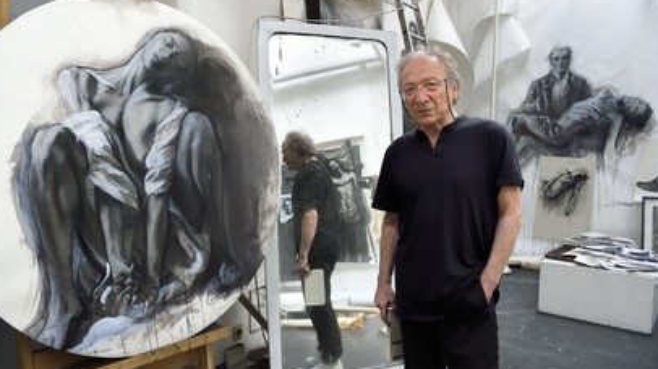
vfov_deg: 44.3
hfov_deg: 71.9
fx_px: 453
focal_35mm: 26
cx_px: 331
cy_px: 178
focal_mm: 24
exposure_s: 1/125
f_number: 6.3
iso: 1600
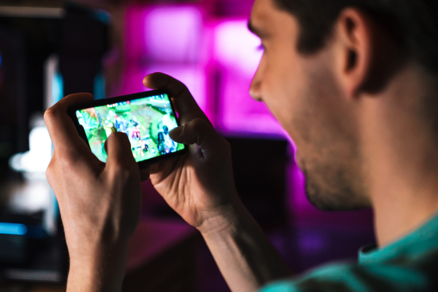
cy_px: 146
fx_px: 852
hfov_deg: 28.8
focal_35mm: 70
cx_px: 219
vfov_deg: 19.5
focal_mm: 70
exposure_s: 1/125
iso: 1250
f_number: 2.8
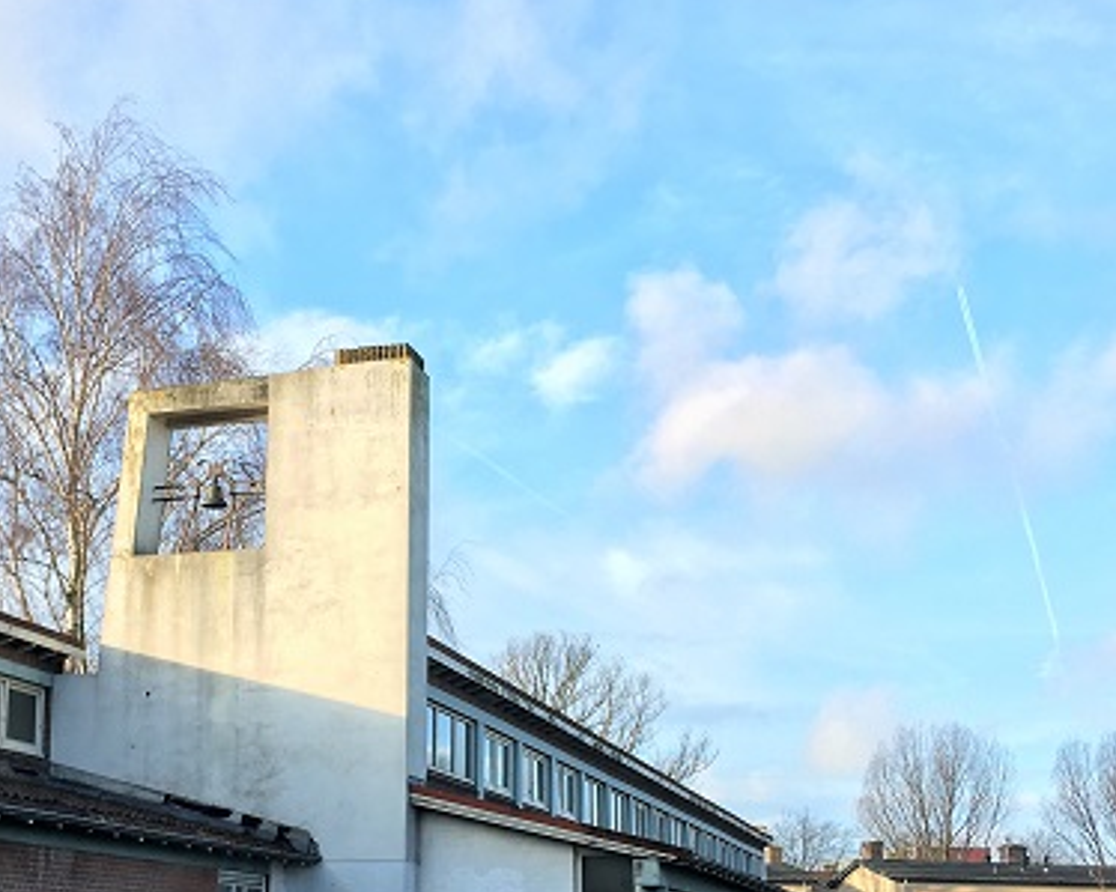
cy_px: 673
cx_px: 301
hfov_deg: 34.7
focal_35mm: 53
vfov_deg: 28.2
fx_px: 1750
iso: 25
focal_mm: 4.15
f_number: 2.2
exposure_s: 1/358
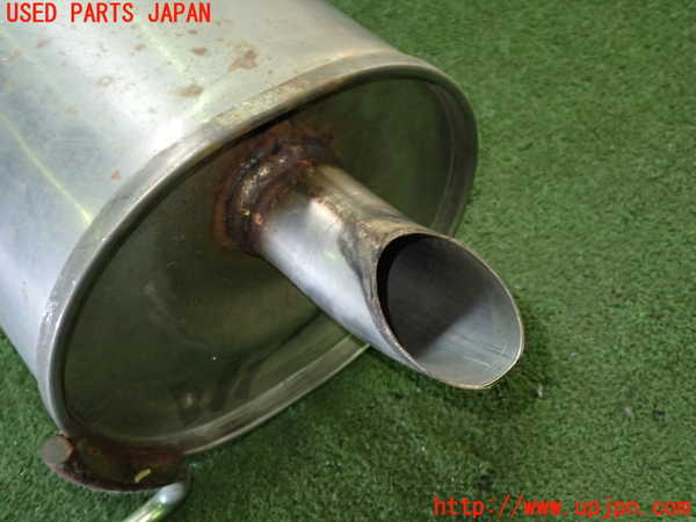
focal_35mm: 38
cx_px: 348
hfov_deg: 49.0
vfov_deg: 37.7
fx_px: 764
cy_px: 261
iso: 400
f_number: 2.7
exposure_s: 1/40
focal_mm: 6.83
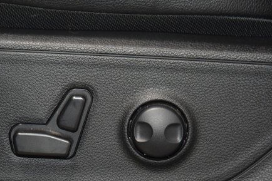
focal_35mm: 155
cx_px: 75
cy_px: 129
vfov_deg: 8.8
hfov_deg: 13.2
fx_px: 1171
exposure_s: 1/50
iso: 1800
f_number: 4.5
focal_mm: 70
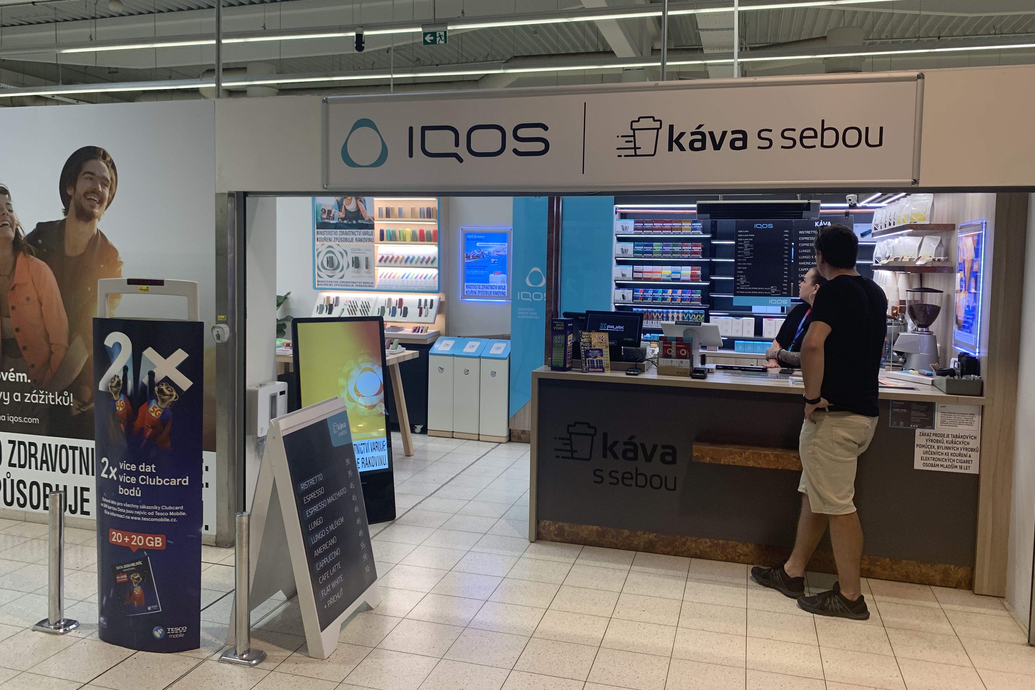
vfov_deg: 46.4
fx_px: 805
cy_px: 316
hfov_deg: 65.5
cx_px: 509
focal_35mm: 28
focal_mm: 4.25
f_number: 1.8
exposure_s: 1/100
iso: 80
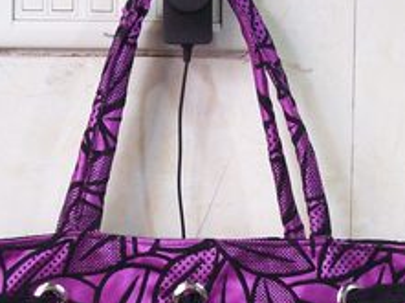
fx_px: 1191
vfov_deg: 14.3
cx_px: 216
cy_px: 265
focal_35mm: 102
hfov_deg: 19.3
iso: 160
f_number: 3
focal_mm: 7.6
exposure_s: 1/15.2
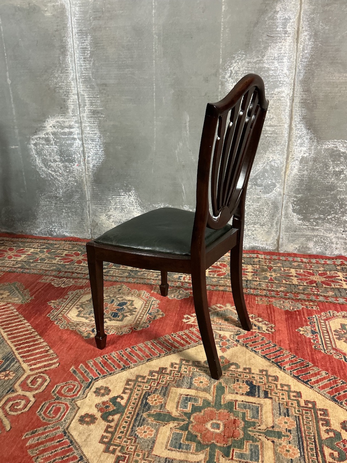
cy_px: 232
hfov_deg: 48.2
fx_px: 388
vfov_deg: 61.7
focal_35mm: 29
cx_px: 174
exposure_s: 1/50
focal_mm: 3
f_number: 1.8
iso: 200
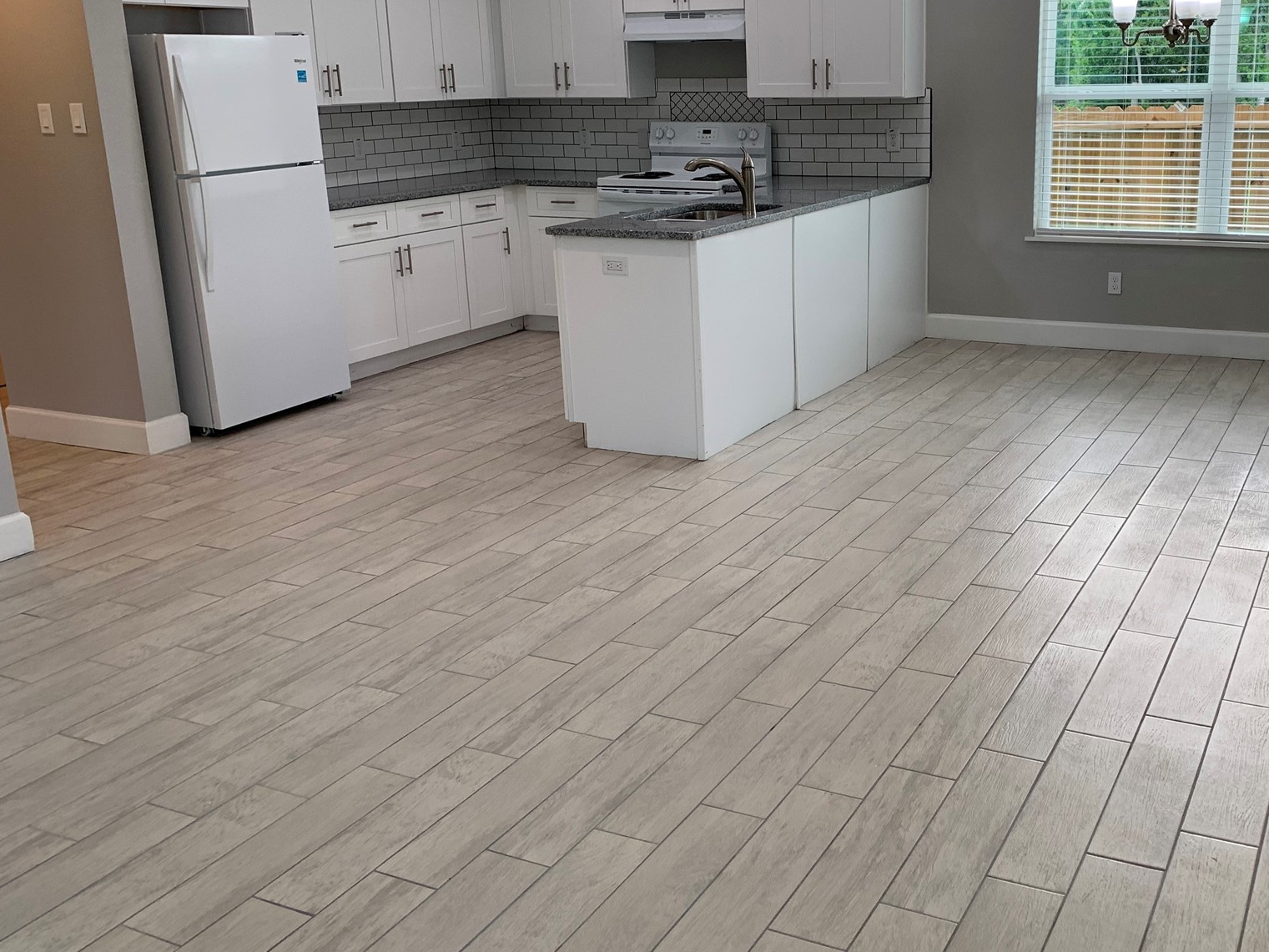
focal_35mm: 35
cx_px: 808
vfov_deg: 40.7
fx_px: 1283
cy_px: 425
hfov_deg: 52.0
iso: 40
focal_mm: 4.25
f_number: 1.8
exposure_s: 1/121
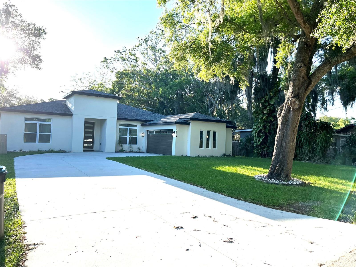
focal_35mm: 26
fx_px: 267
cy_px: 134
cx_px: 178
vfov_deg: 53.1
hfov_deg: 67.3
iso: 50
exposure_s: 1/1488
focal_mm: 5.7
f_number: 1.5
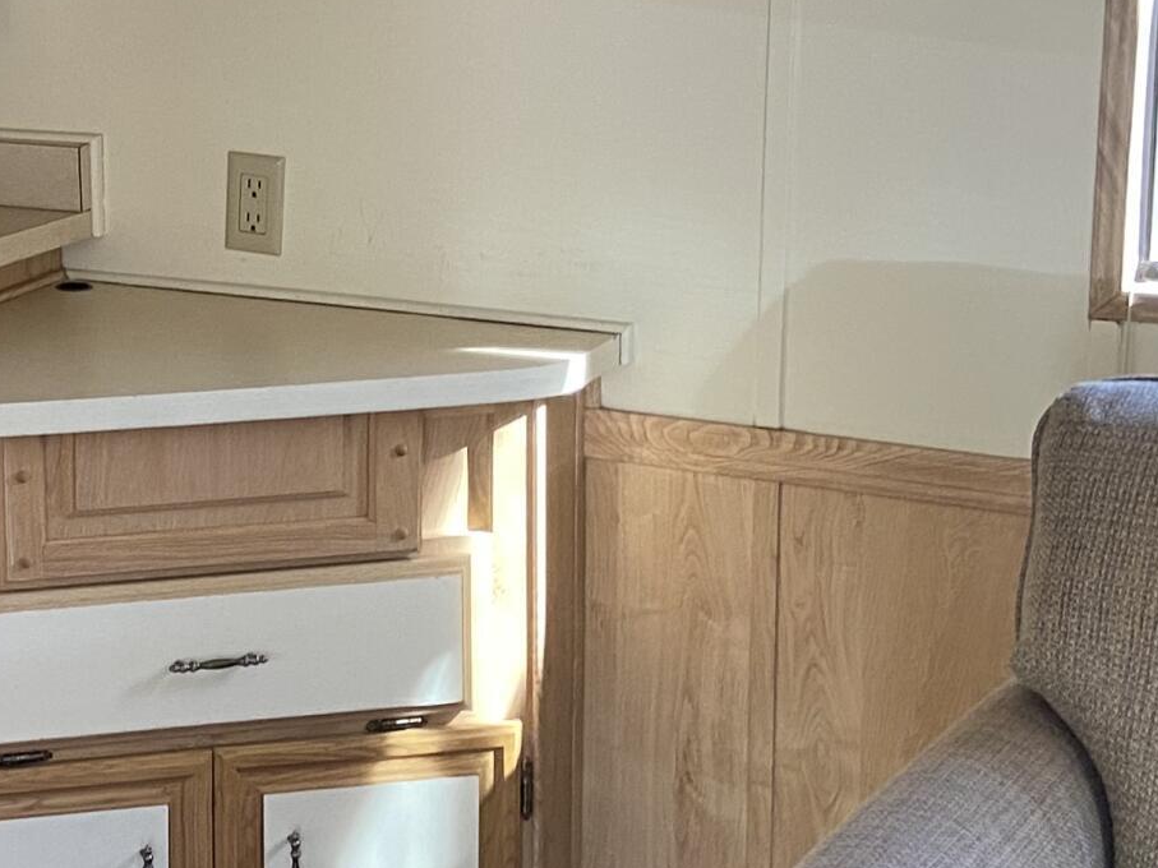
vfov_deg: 17.0
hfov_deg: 21.3
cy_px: 195
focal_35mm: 86
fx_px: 2877
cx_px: -200
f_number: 1.8
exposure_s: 1/61
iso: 125
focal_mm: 4.25
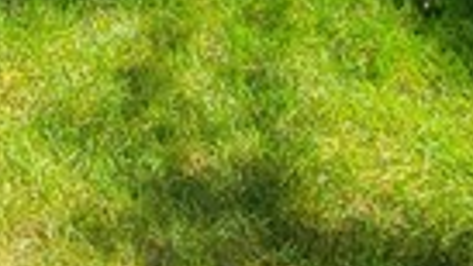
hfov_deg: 16.5
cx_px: -400
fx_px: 1329
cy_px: -480
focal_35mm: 106
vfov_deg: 9.4
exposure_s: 1/431
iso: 50
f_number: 2.2
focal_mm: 2.2
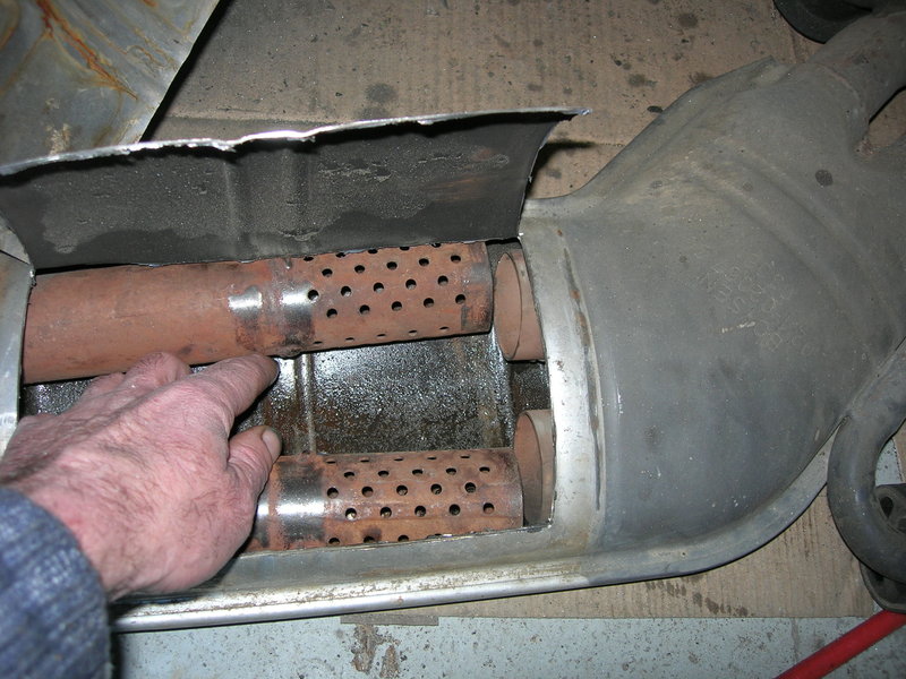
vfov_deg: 37.7
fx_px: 995
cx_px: 453
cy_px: 340
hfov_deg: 49.0
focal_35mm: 38
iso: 64
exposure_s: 1/60.1
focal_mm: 7.8
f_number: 2.8
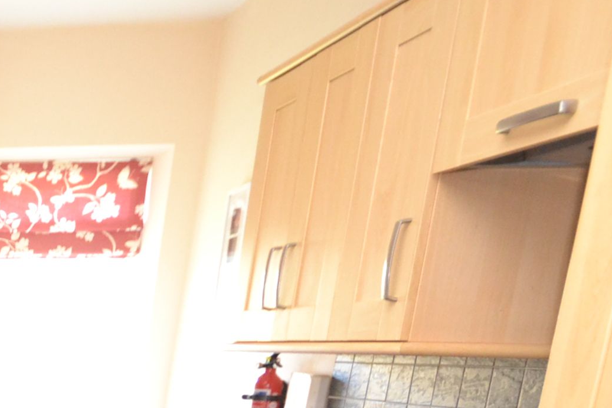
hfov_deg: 25.0
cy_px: 531
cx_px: -392
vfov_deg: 23.7
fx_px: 850
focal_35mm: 50
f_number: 3.5
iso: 1600
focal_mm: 10
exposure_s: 1/60
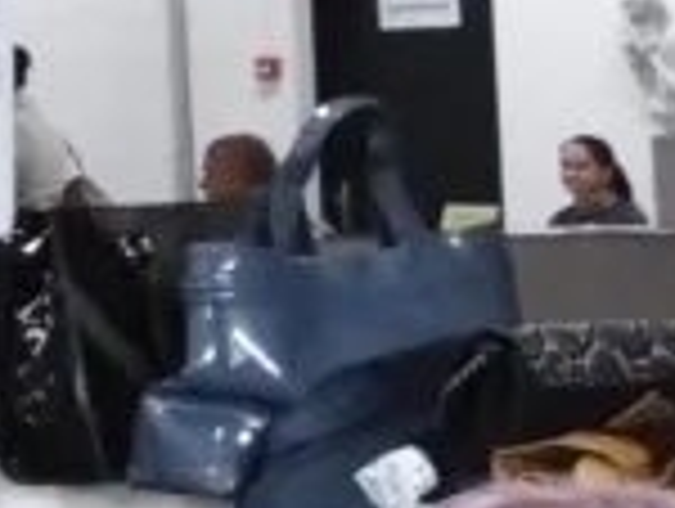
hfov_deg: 8.2
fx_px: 3613
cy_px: -146
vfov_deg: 8.0
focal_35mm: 185
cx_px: -1647
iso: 422
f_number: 2.2
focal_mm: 3.46
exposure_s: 1/20
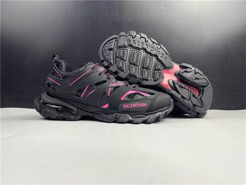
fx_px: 185
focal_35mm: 26
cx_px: 123
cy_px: 92
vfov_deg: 53.1
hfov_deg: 67.3
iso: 80
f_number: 1.8
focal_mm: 4.25
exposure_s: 1/100
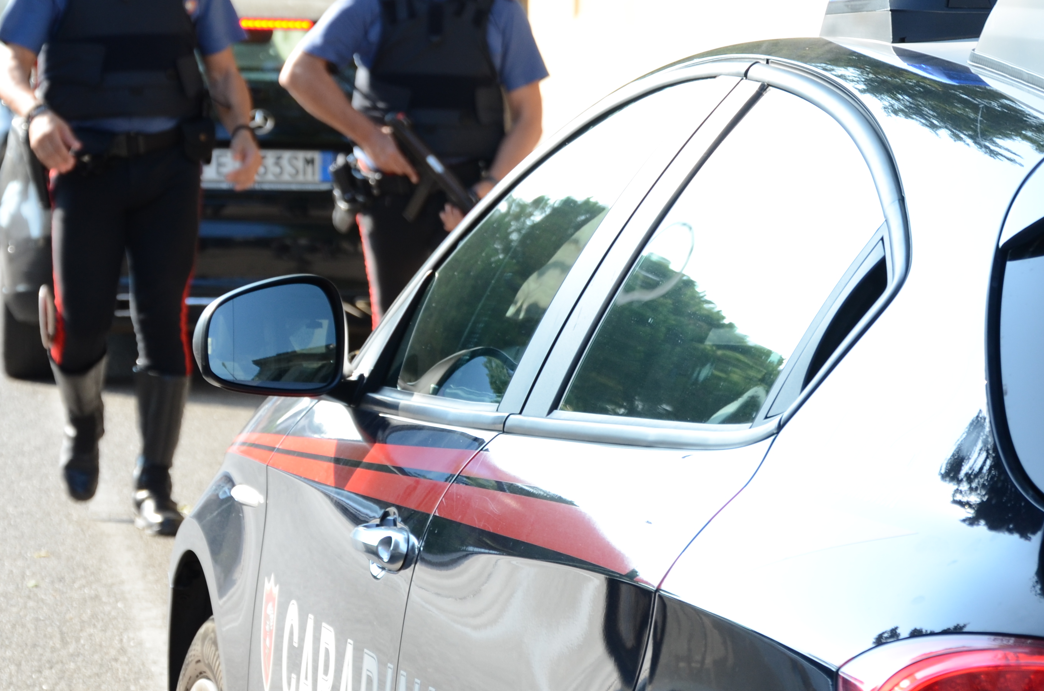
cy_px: 296
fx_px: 4891
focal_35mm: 169
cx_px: 682
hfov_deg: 12.2
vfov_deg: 8.1
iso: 200
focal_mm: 62
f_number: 5.3
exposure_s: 1/160
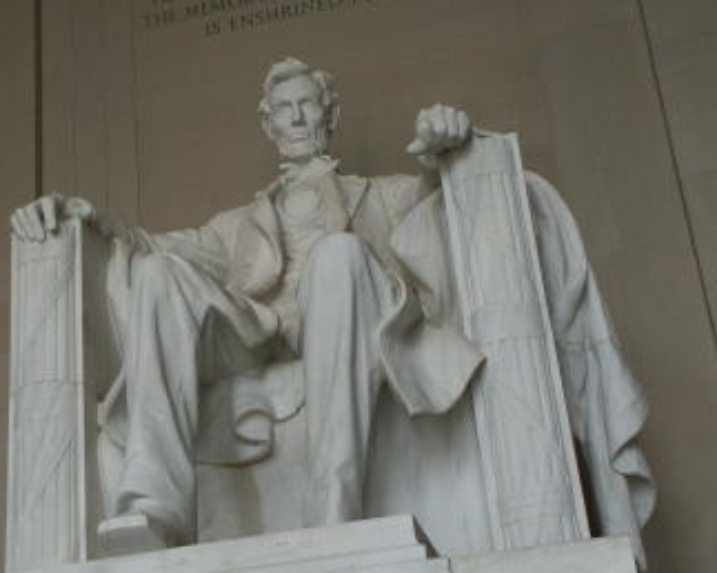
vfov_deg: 26.2
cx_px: 326
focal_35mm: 58
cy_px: 329
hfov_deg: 32.5
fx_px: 1230
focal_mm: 12.48
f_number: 5.6
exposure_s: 1/45
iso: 100
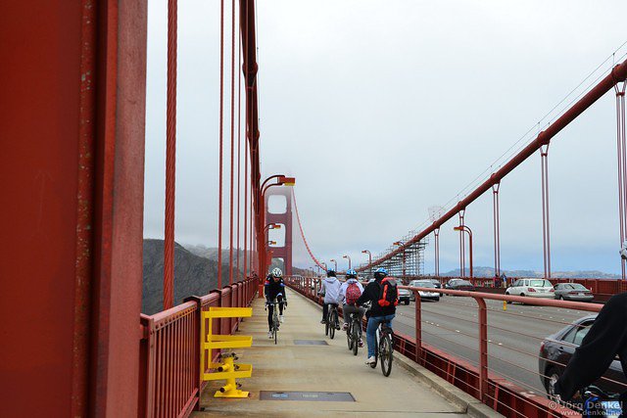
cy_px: 209
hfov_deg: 46.4
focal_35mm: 42
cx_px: 314
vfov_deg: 31.9
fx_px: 732
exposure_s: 1/500
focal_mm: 28
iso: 400
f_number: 11
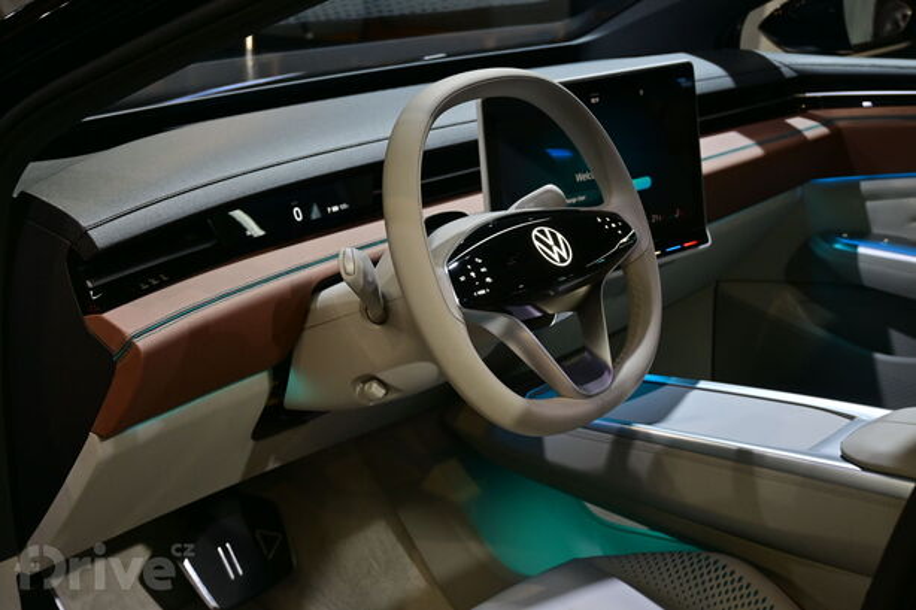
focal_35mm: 58
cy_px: 305
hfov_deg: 34.2
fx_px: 1488
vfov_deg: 23.2
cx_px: 458
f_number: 5.6
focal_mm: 39
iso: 320
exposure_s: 1/60
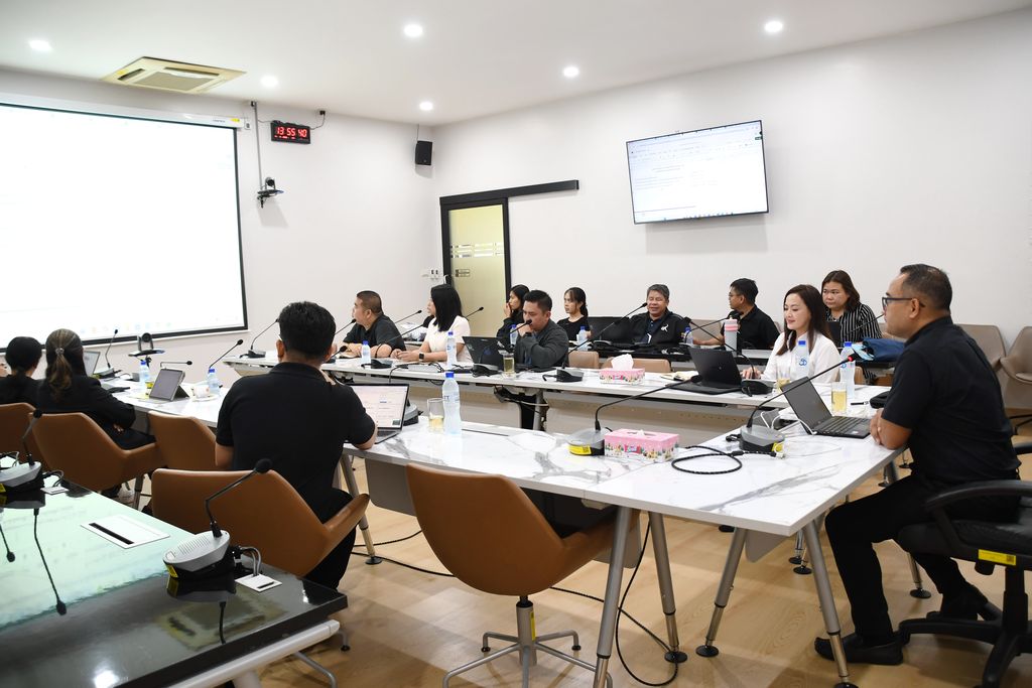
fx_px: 774
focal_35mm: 27
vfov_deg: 47.9
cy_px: 344
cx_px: 516
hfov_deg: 67.4
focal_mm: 18
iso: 640
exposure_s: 1/50
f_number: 4
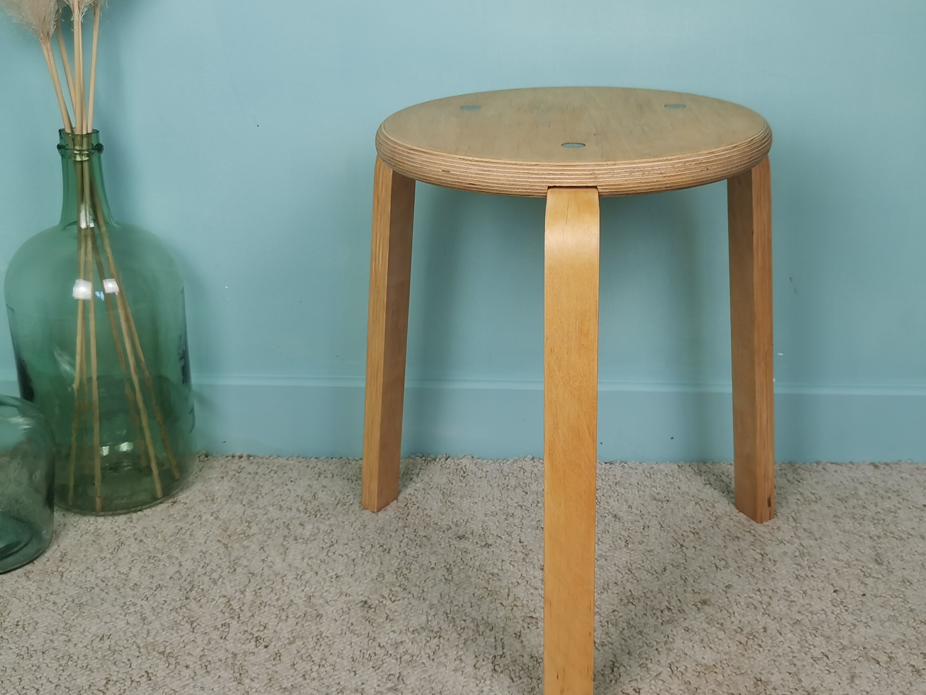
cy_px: 354
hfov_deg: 41.2
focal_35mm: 46
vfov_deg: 31.5
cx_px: 511
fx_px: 1231
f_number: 1.8
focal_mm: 5.58
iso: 50
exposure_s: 1/100
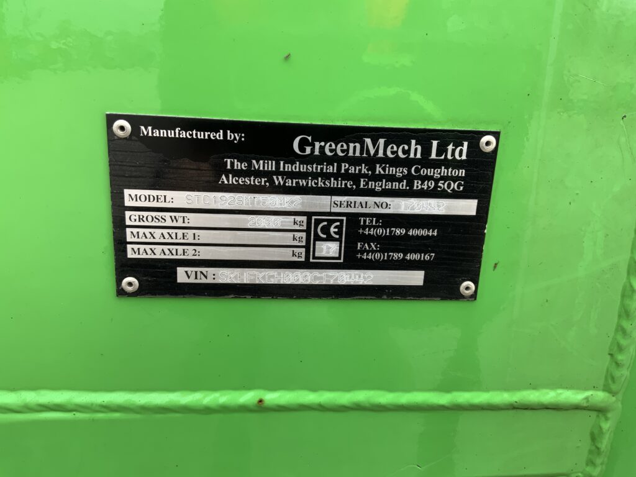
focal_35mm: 29
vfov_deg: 48.2
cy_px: 238
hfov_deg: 61.7
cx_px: 318
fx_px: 533
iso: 16
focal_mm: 3
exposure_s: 1/260
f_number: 1.8
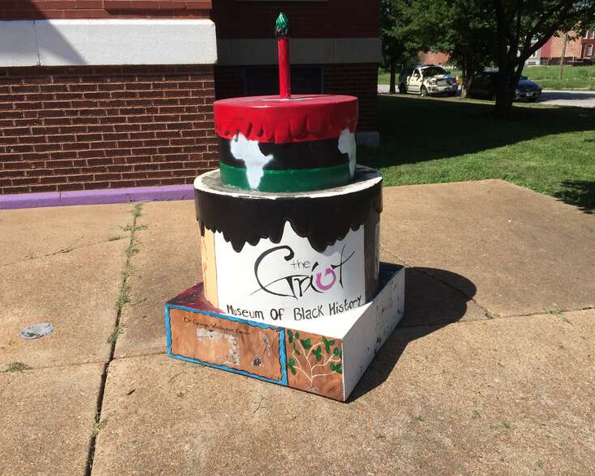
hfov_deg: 57.2
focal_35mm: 31
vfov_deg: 47.1
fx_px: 546
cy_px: 234
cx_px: 298
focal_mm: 4.15
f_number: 2.2
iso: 32
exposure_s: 1/2564
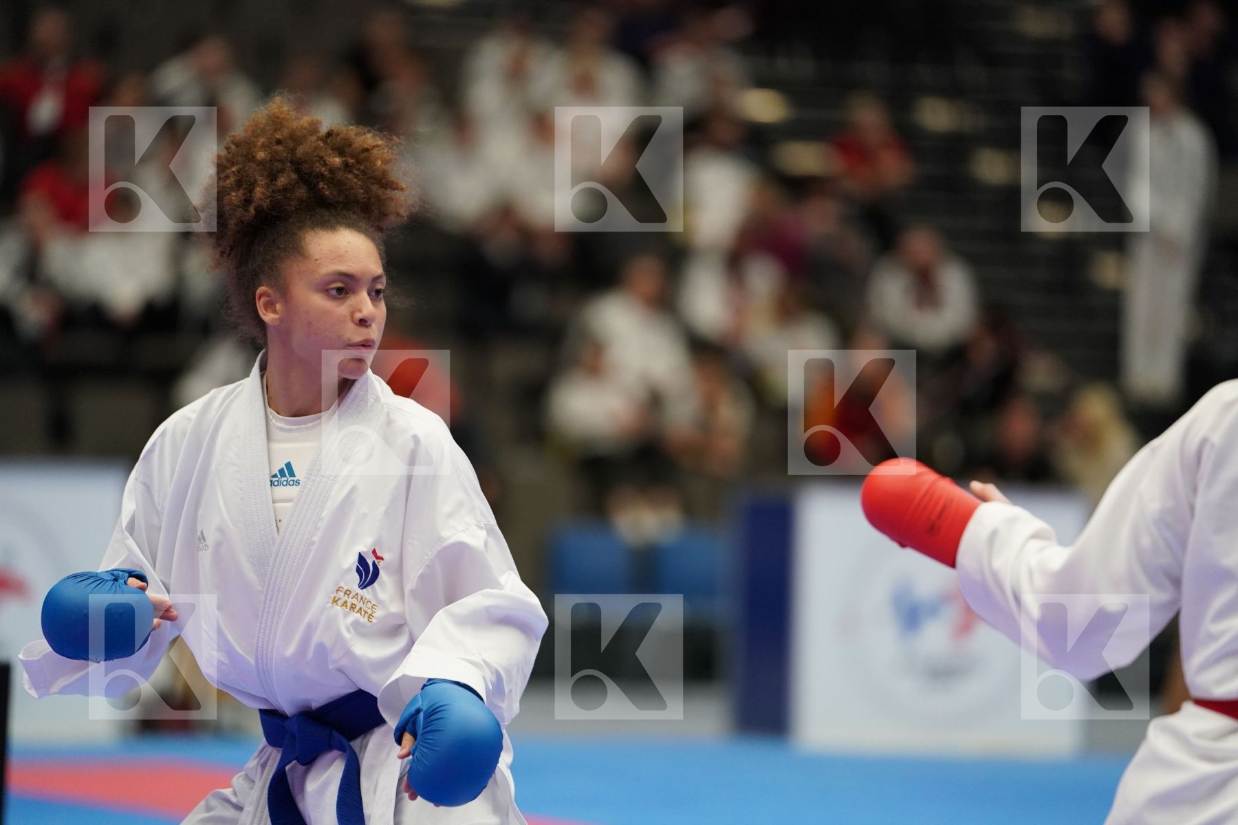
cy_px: 412
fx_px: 6877
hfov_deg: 10.3
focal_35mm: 200
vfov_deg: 6.9
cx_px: 619
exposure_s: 1/1000
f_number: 2.8
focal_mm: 200
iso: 3200
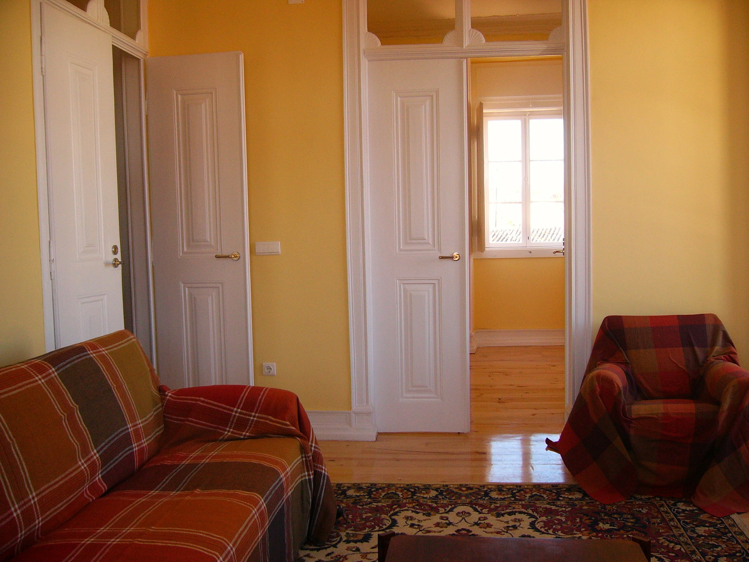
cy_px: 281
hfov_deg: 52.6
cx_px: 374
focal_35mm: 35
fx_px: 757
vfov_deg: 40.7
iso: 100
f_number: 2.8
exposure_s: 1/80
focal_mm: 5.8
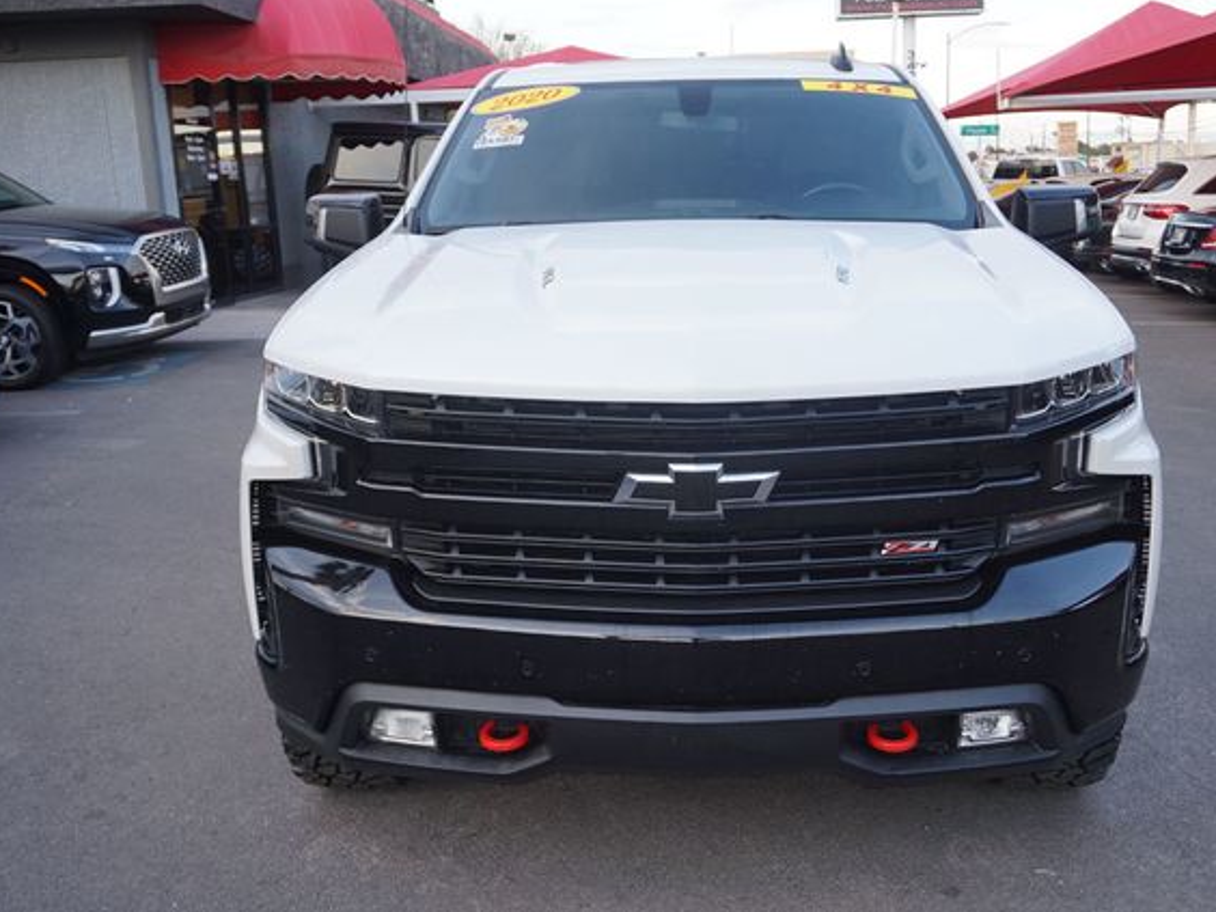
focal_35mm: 36
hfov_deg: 51.3
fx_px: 1265
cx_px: 666
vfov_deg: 39.7
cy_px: 455
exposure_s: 1/80
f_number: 5
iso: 100
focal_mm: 22
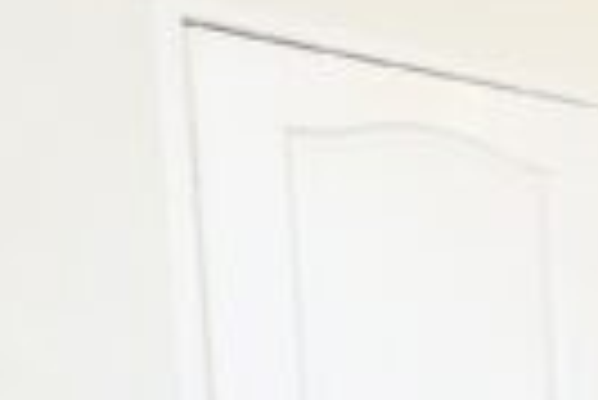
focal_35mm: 65
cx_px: 1066
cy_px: 517
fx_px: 1081
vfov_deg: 19.4
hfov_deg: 21.2
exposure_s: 1/52
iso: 800
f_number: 4
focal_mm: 10
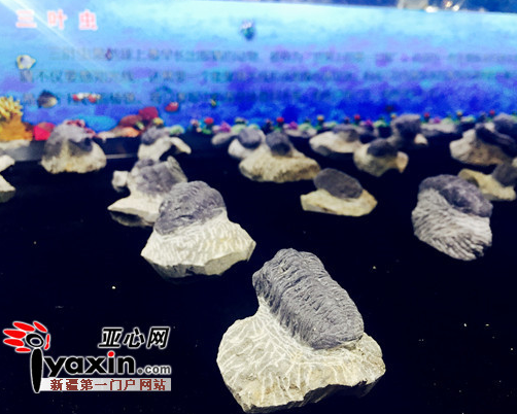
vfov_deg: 47.1
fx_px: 475
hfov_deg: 57.1
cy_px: 205
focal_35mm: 31
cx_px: 273
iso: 50
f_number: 2.2
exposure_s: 1/33
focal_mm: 4.15
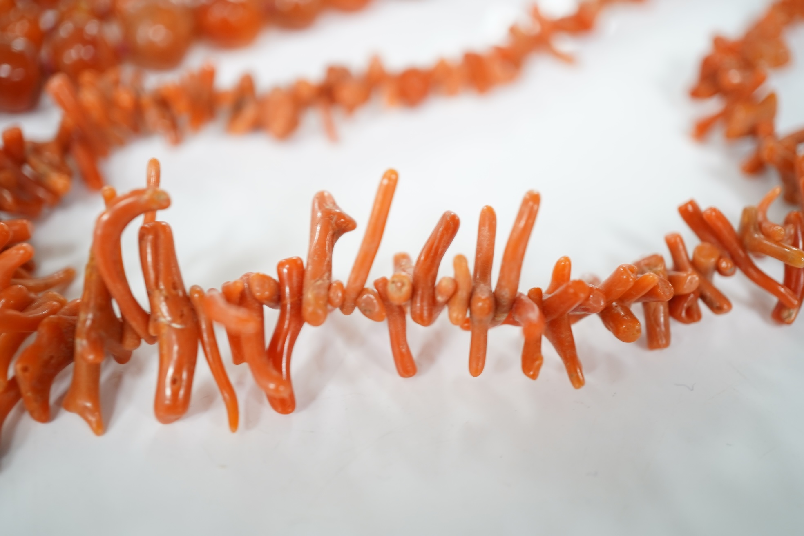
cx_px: 402
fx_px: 1005
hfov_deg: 43.6
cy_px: 268
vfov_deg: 29.9
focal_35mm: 45
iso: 500
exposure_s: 1/20
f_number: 5
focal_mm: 30
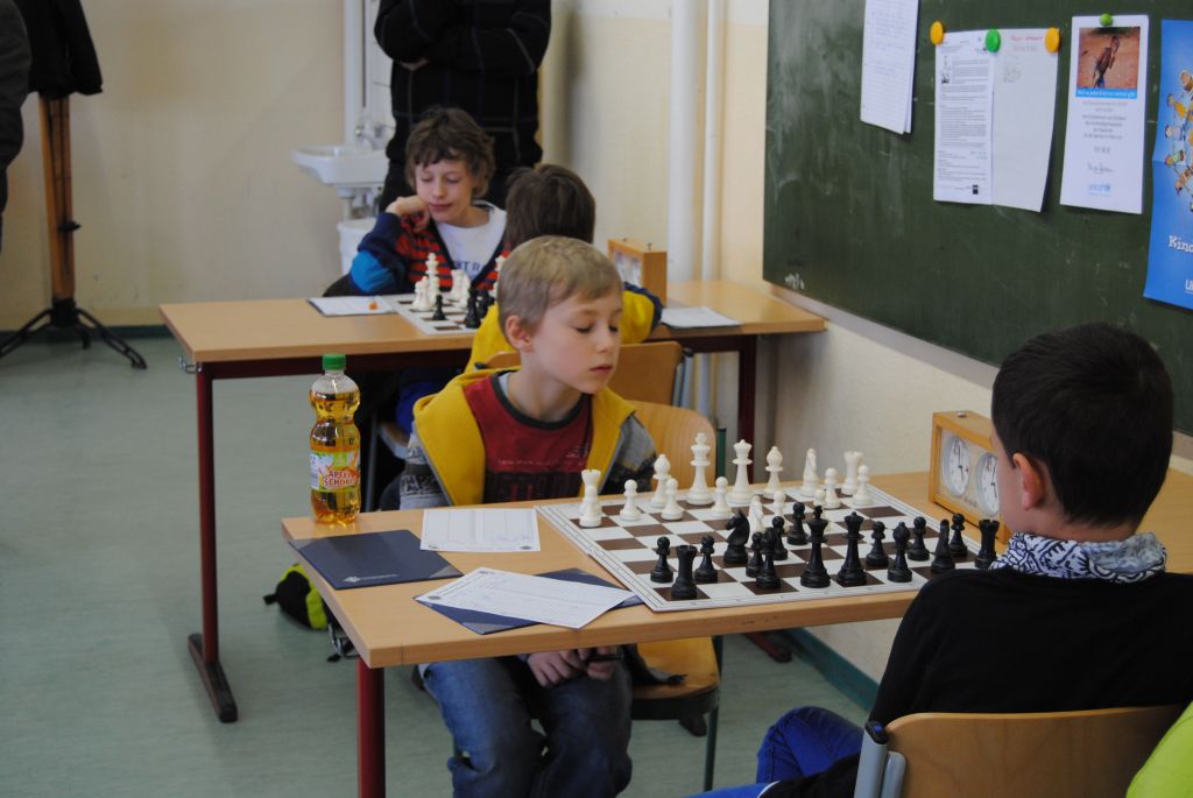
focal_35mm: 60
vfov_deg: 22.7
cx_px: 596
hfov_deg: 33.4
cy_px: 399
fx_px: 1990
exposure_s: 1/30
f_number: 5
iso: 360
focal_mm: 40
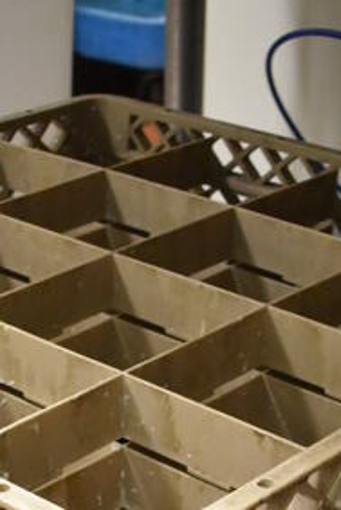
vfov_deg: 21.4
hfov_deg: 15.7
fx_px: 1235
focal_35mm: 87
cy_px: 641
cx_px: 117
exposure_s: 1/125
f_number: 3.5
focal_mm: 18
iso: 3600
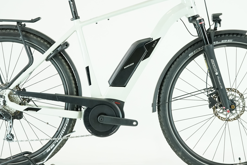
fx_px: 597
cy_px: 58
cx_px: 118
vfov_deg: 15.7
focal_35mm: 87
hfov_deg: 23.4
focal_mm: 57
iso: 2500
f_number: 5.6
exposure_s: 1/200
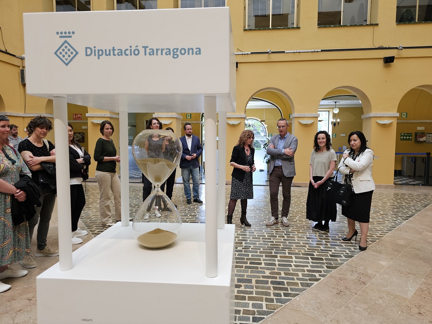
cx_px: 216
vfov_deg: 58.9
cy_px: 162
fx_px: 287
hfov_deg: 73.9
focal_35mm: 23
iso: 160
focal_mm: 6.3
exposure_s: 1/100
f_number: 1.7
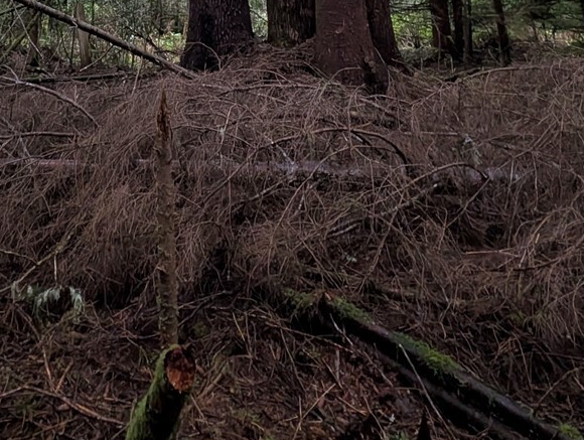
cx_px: 152
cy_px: -133
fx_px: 558
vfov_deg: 32.3
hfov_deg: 53.0
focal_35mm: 33
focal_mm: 2.23
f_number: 1.95
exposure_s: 1/23.8
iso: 126
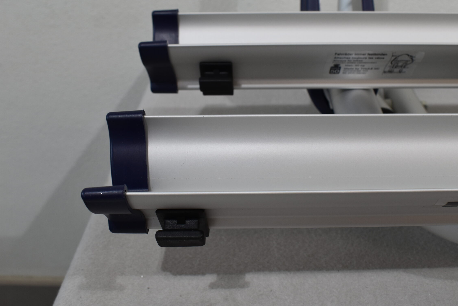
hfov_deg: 47.3
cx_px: 260
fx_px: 522
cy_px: 149
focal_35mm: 41
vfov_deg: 32.6
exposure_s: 1/60
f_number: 8
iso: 400
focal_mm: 24
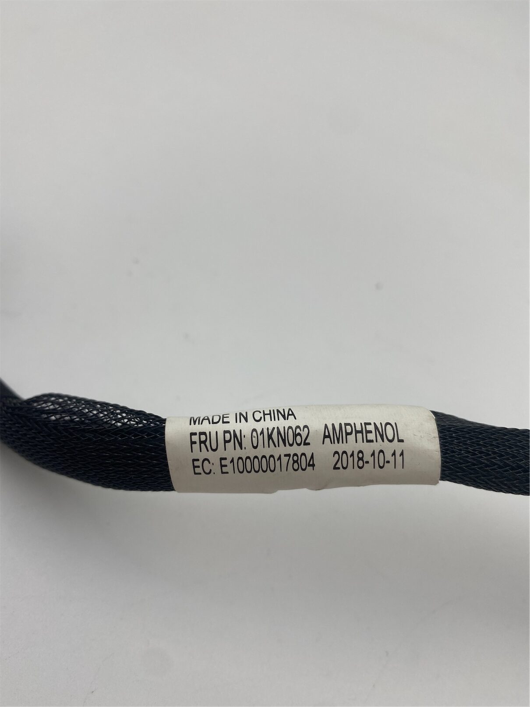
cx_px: 265
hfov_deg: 53.1
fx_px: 531
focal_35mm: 26
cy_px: 354
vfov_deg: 67.3
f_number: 1.8
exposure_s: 1/326
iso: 32
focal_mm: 4.25
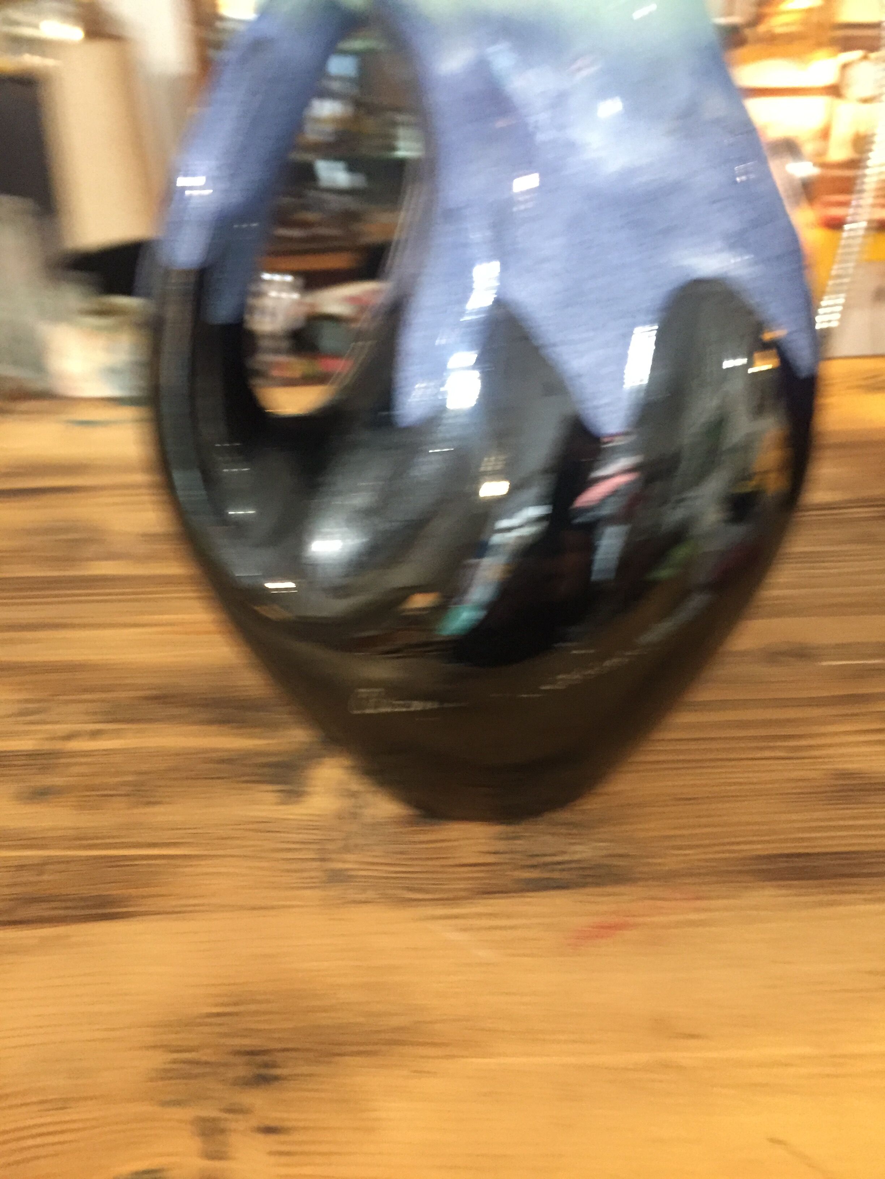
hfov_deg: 48.2
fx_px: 989
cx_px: 442
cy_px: 590
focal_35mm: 29
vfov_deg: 61.7
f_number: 2.2
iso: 250
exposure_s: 1/17
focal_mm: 4.15
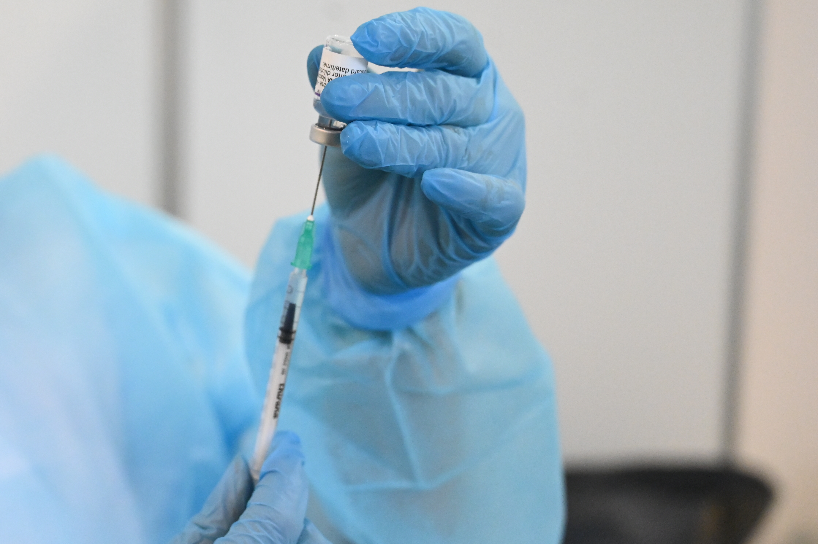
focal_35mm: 73
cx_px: 257
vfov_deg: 18.6
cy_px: 271
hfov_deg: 27.5
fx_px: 1658
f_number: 4
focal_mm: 53
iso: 6400
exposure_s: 1/500
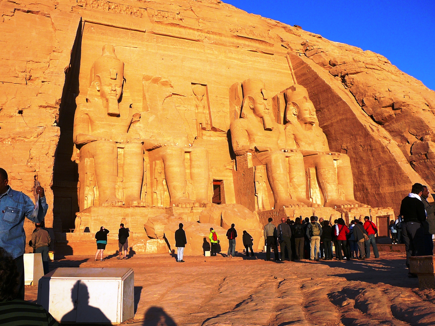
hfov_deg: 51.4
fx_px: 452
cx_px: 220
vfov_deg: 39.7
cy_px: 160
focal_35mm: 36
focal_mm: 5.2
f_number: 5
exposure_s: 1/400
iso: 80
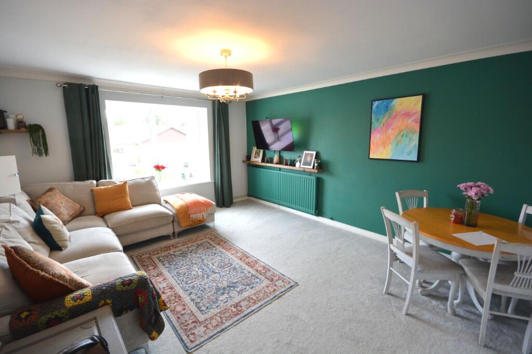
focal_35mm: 15
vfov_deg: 77.3
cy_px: 177
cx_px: 266
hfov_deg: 100.4
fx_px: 222
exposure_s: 1/30
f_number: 8
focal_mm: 10
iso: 400
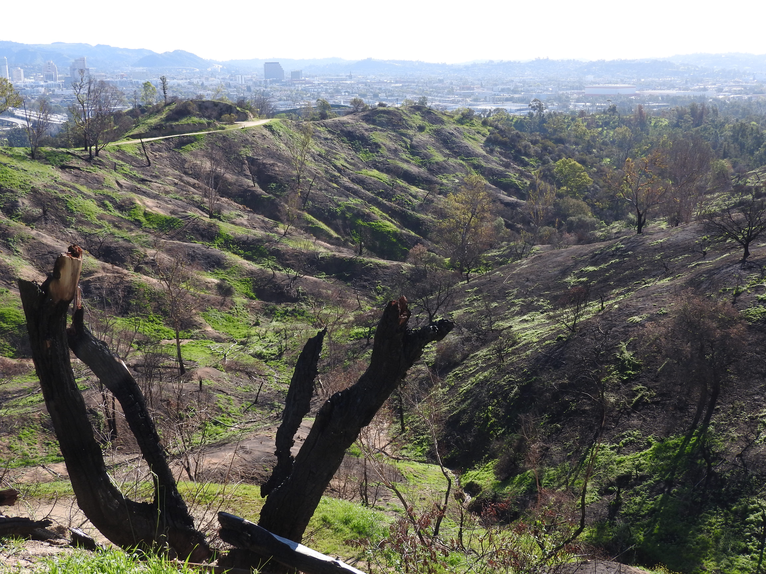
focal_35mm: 45
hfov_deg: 42.1
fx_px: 996
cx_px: 383
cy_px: 287
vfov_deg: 32.2
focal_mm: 8.1
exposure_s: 1/400
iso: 100
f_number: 4
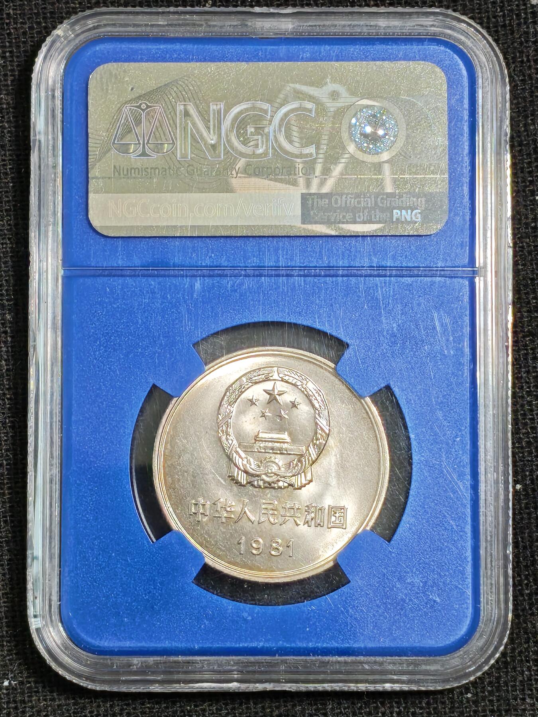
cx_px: 269
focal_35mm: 120
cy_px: 358
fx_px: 2487
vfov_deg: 16.4
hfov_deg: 12.3
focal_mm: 4.94
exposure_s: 1/731
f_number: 1.5
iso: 50
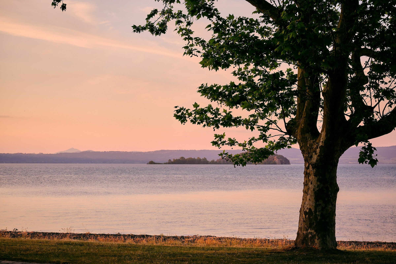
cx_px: 198
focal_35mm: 75
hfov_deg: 27.0
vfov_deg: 18.2
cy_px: 132
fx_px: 825
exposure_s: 1/125
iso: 200
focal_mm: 50
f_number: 4.5
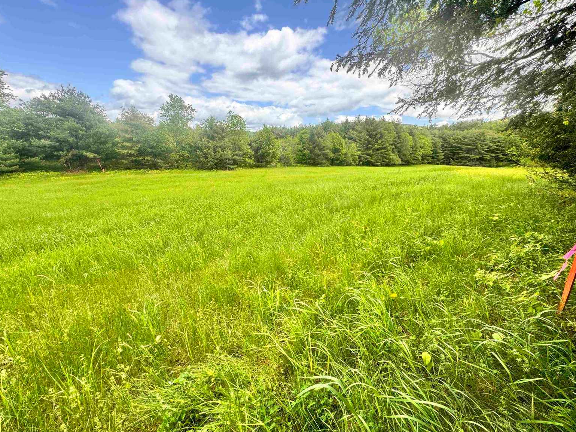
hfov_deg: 98.2
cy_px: 216
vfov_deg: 81.8
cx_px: 285
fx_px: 250
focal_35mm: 15
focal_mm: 2.22
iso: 50
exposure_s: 1/357
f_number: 2.2
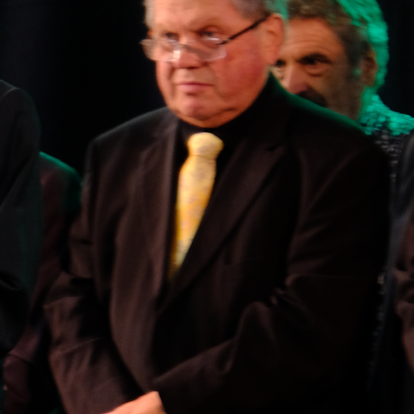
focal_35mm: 540
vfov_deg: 3.2
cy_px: 74
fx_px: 7307
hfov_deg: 3.2
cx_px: -336
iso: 800
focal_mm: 104.2
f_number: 5.6
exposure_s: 1/42
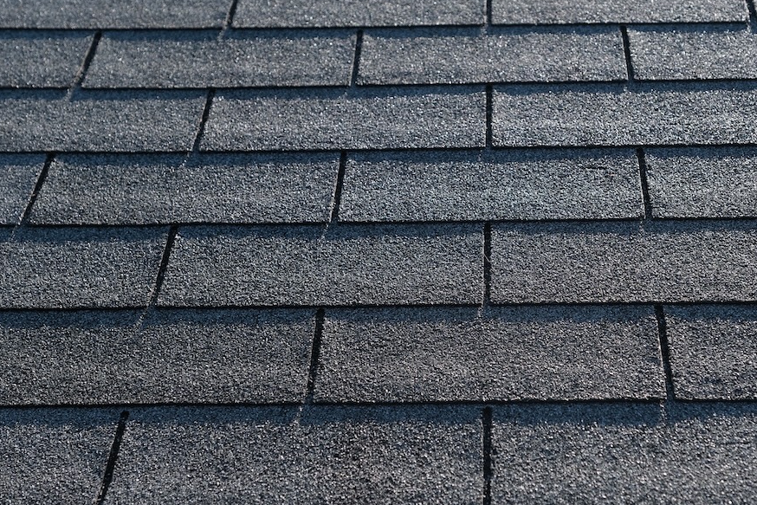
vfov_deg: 19.5
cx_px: 459
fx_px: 1472
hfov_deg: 28.8
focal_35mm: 70
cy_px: 259
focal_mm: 34.2
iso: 80
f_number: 4
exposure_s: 1/320
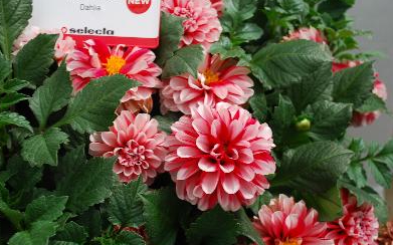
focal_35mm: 47
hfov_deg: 42.7
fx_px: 503
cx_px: 194
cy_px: 131
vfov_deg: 27.4
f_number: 8
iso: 140
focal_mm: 30
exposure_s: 1/60
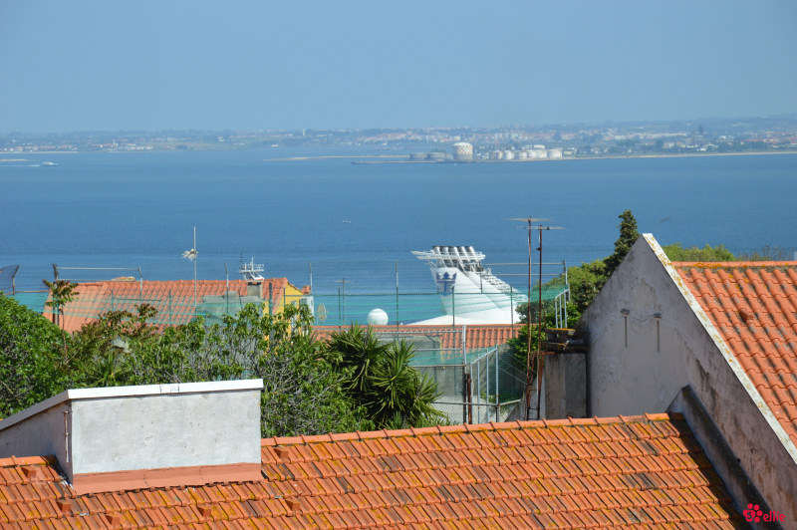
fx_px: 3484
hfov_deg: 13.1
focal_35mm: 158
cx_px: 398
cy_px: 265
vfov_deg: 8.7
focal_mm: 105
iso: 100
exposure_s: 1/250
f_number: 8
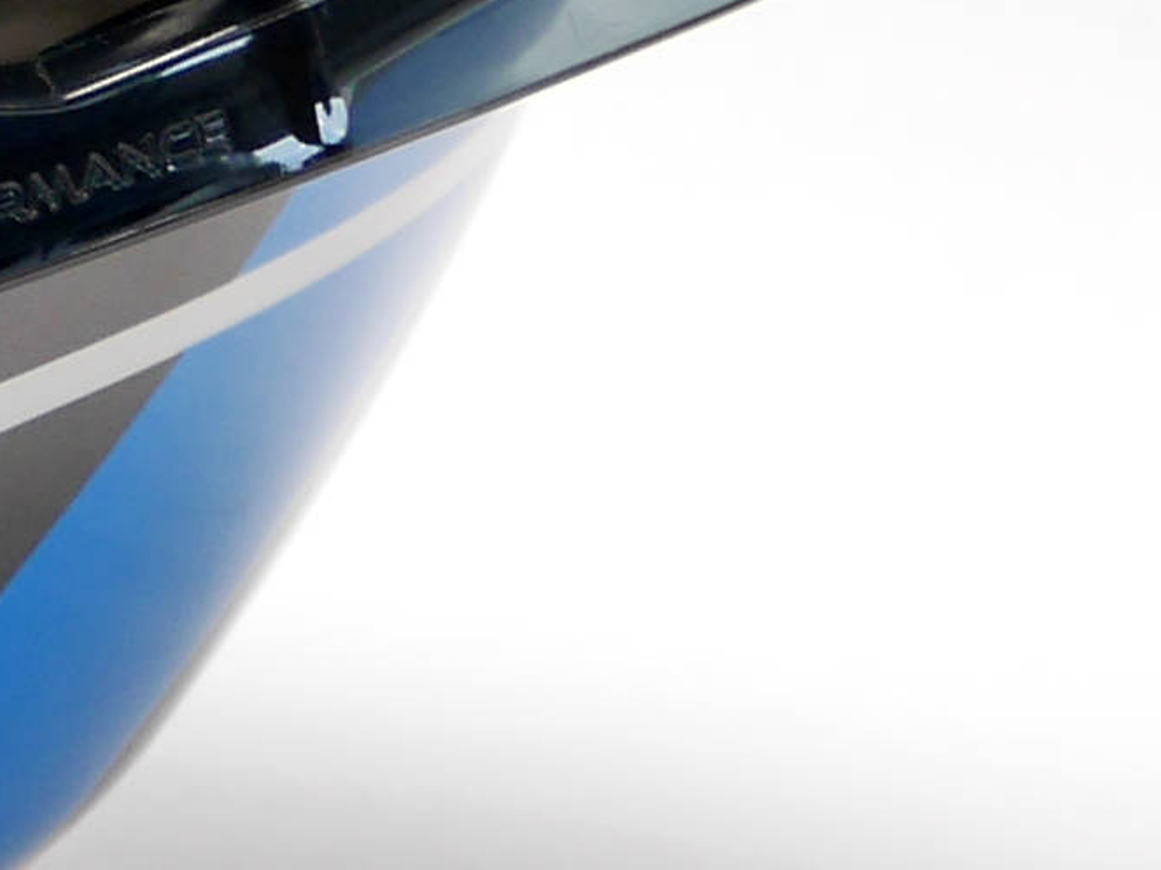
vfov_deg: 5.3
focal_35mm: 276
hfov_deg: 6.7
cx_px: -1981
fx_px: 9255
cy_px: -727
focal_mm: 22
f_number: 4.5
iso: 250
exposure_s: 1/60
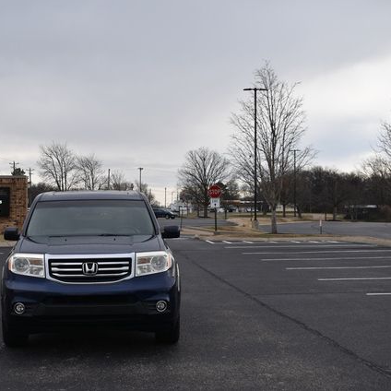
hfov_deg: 28.5
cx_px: 112
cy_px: 195
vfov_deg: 28.8
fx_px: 762
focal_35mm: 60
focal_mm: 31
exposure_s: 1/250
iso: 200
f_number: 6.3
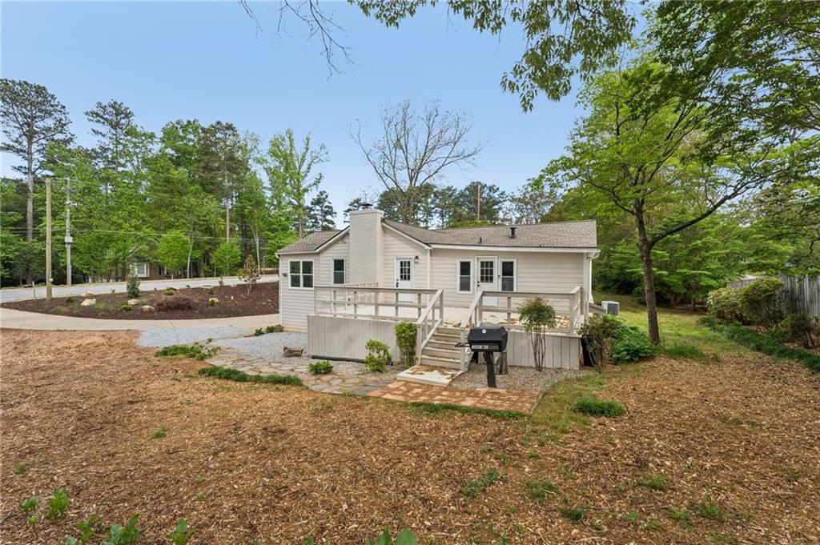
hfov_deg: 104.3
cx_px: 410
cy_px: 272
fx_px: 319
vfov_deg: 81.1
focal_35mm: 14
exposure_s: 1/125
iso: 100
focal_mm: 14
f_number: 8
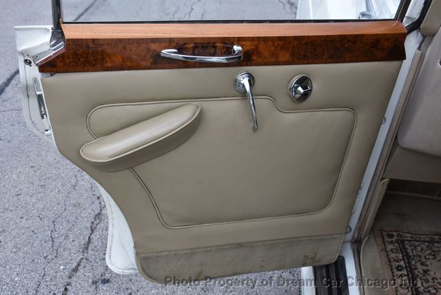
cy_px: 148
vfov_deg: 33.1
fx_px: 497
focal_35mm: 40
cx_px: 220
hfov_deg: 47.9
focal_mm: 27
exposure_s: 1/500
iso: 450
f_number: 8
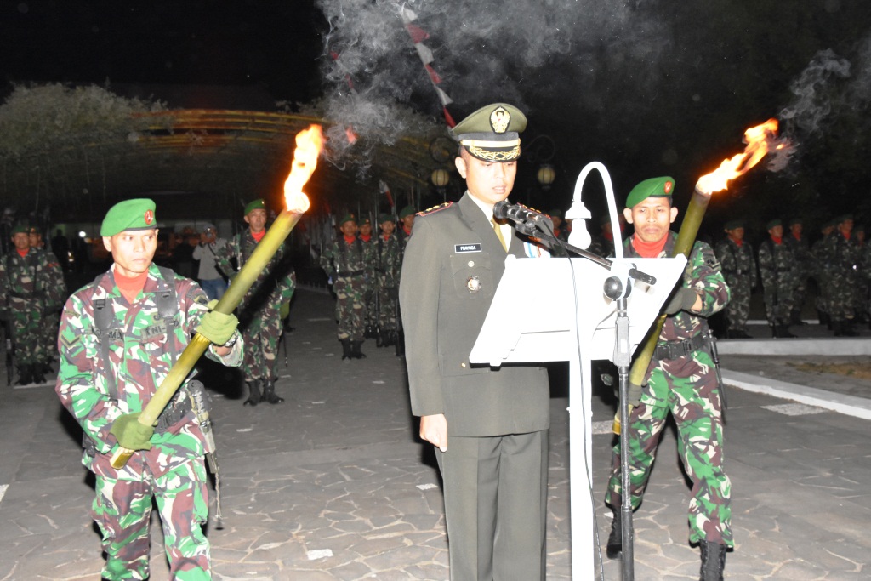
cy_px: 290
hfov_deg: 49.5
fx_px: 944
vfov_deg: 34.2
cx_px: 436
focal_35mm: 39
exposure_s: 1/60
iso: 2500
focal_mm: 26
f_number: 9
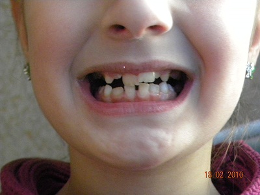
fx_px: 563
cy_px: 98
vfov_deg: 19.6
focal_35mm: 75
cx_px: 130
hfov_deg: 26.0
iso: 800
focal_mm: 13.4
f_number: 4
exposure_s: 1/9.8
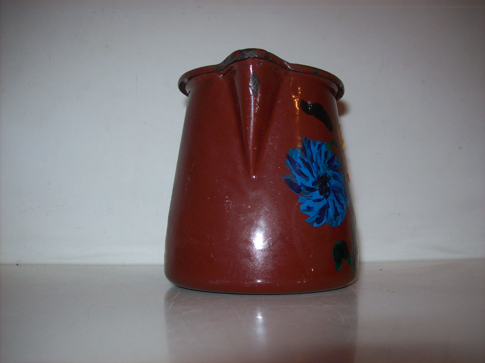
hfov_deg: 51.4
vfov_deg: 39.6
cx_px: 242
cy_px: 182
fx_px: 504
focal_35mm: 36
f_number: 2.7
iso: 80
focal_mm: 6
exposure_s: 1/64
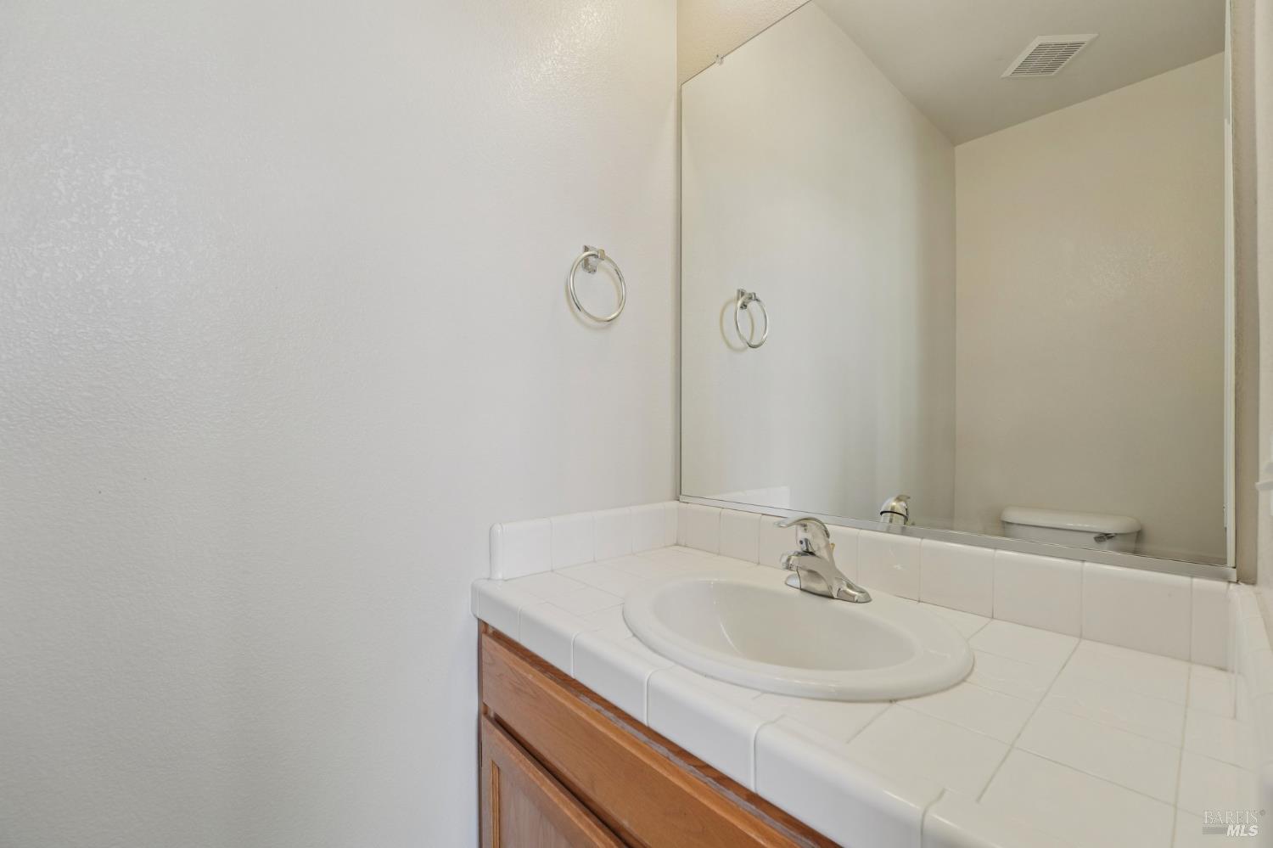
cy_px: 424
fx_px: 495
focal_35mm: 14
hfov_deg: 104.3
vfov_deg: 81.2
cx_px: 636
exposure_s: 1/60
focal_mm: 14
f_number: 8
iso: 500
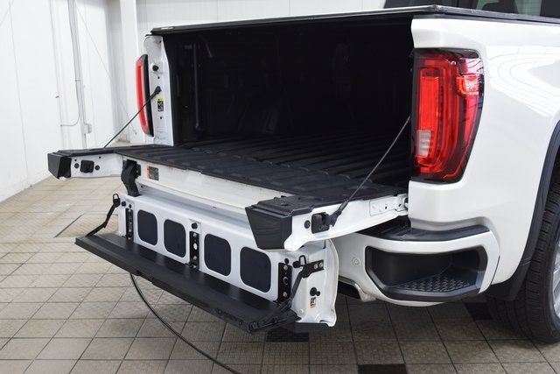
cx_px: 280
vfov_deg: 36.9
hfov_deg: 53.1
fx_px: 560
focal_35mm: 36
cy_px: 187
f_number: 6.3
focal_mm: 24
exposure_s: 1/15
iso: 720
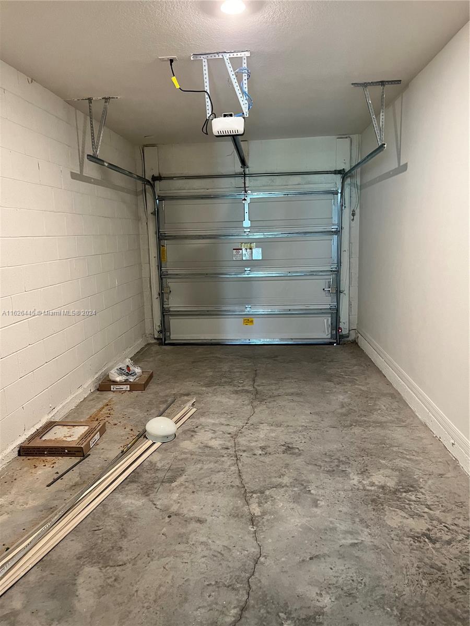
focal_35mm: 26
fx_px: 471
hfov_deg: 53.1
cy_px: 313
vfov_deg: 67.3
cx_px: 235
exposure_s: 1/60
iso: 320
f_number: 1.5
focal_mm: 5.7
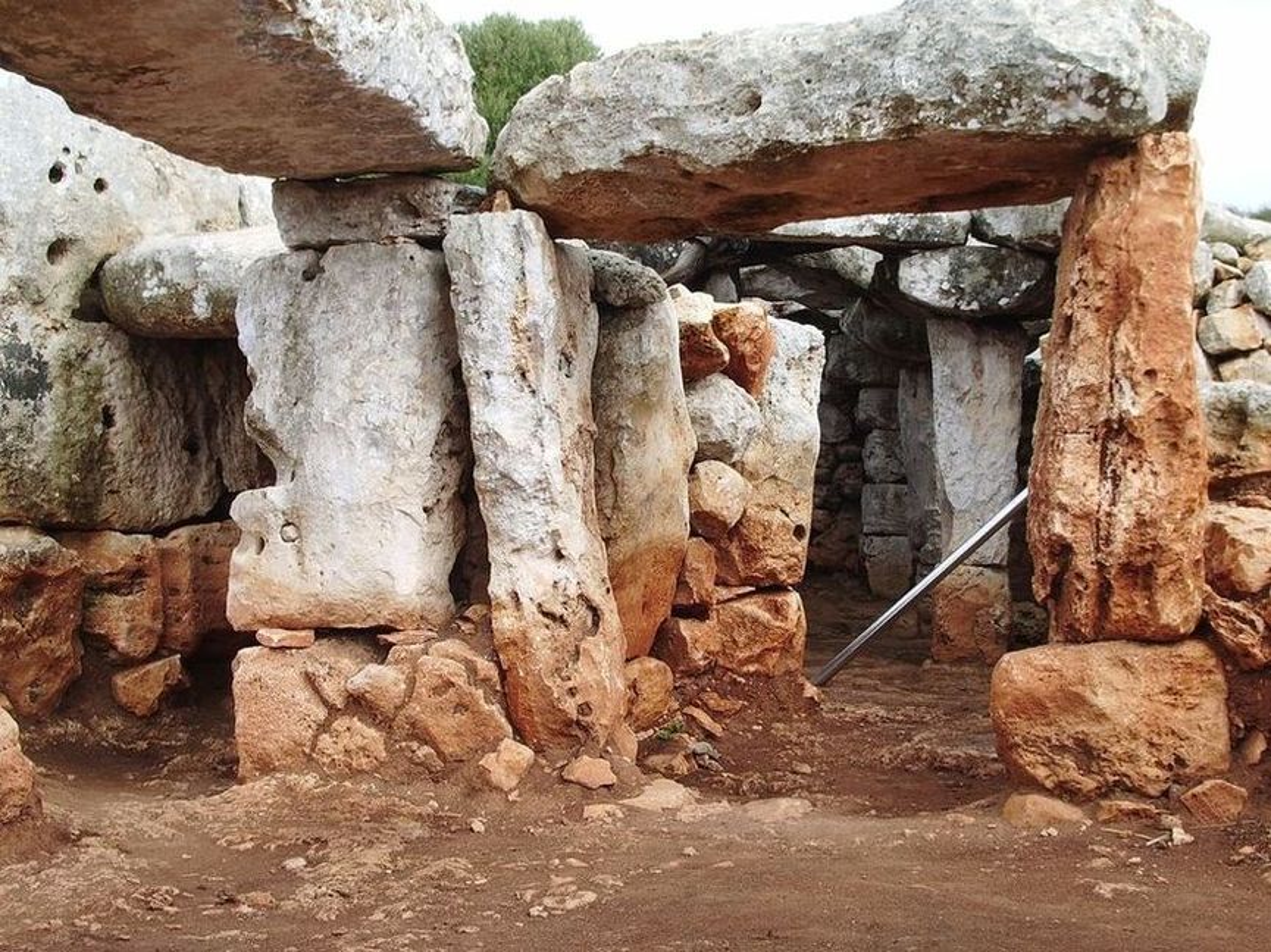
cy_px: 476
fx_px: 1835
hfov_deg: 38.2
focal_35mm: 50
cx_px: 636
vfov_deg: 29.1
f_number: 5
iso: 50
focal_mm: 8.2
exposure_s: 1/125
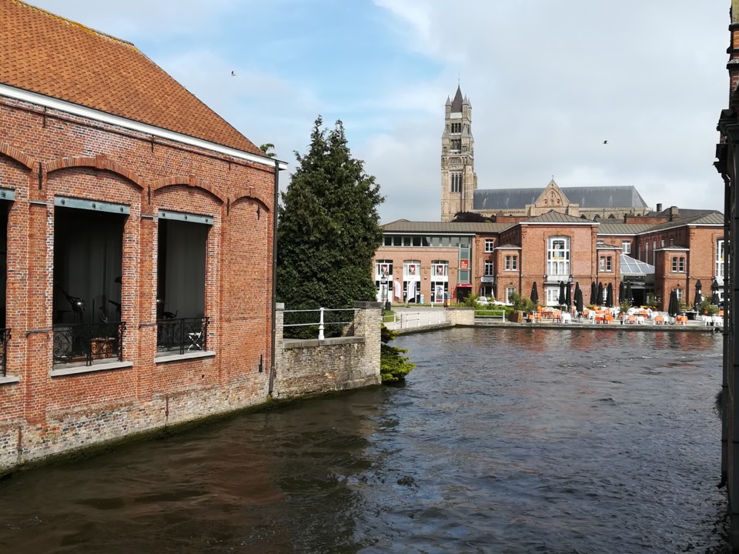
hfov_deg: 47.9
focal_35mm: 39
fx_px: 833
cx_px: 370
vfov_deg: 36.8
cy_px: 277
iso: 50
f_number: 2.2
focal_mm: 3.83
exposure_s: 1/889
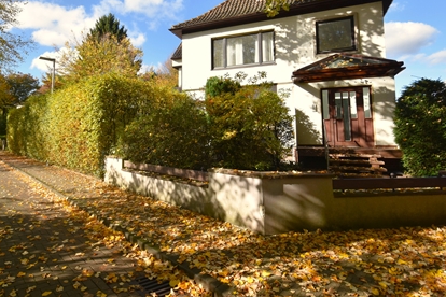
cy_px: 108
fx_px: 260
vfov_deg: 58.6
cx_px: 180
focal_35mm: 21
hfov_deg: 80.3
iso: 400
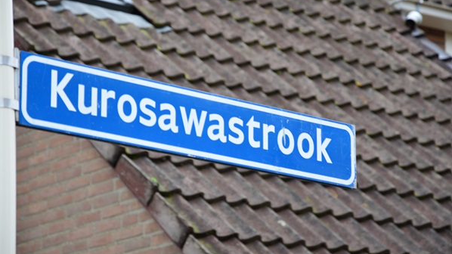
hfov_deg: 13.0
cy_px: 105
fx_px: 1983
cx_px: 226
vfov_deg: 7.3
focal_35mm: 166
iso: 400
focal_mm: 105
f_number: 5.6
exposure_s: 1/40
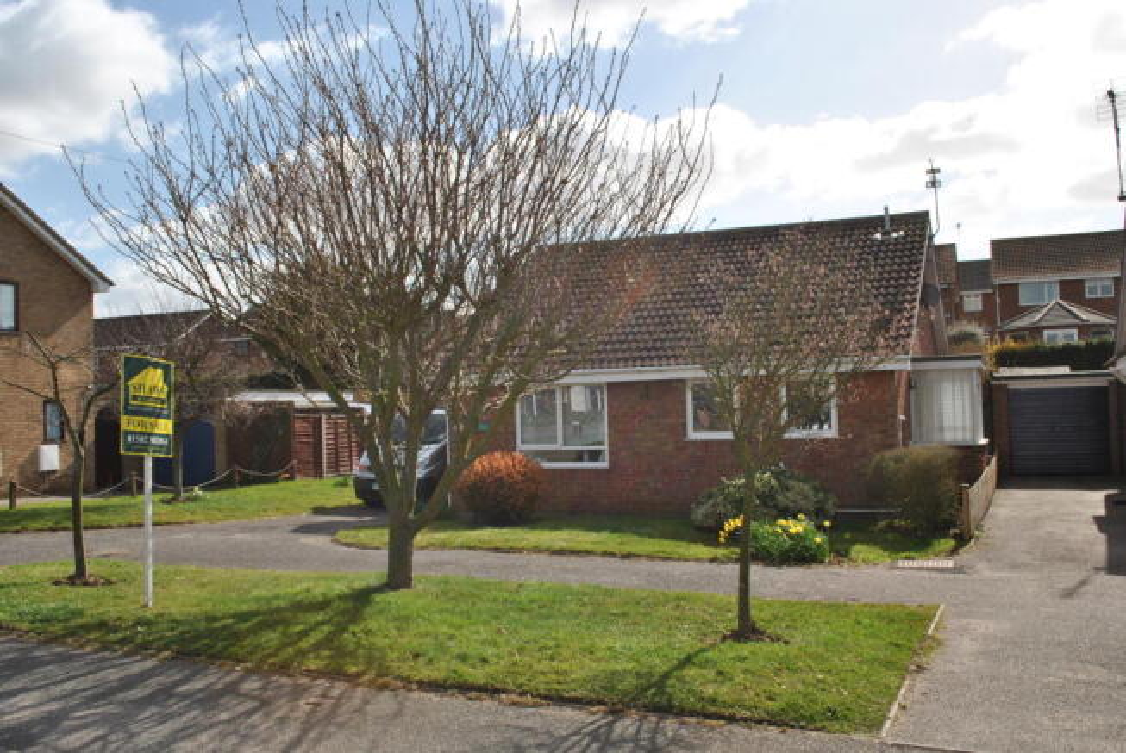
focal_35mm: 33
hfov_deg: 57.2
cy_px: 376
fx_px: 1033
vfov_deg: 40.1
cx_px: 563
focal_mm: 22
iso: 100
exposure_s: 1/200
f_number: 10
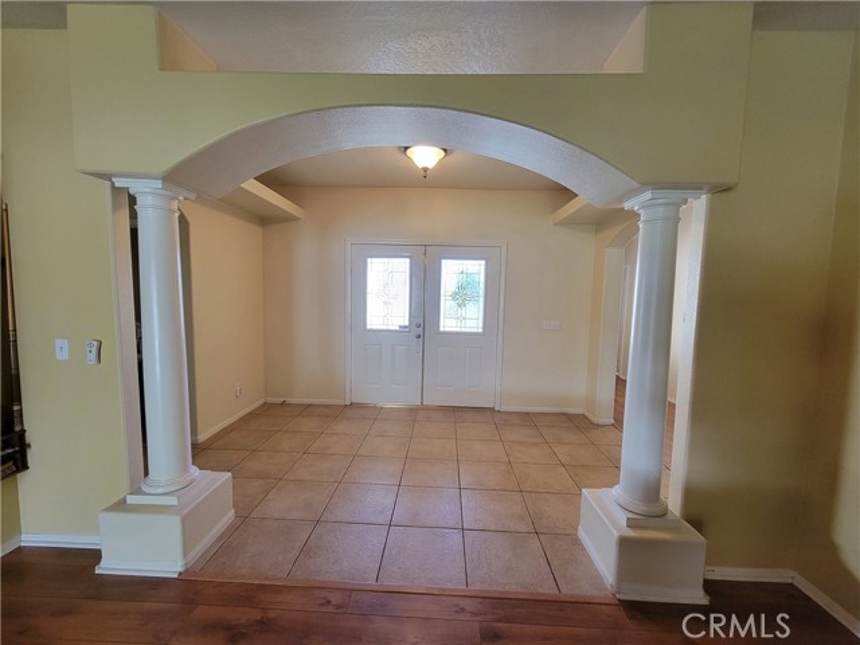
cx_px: 430
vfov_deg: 89.9
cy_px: 322
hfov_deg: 106.2
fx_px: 323
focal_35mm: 13
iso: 320
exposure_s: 1/60
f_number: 2.2
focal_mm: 2.2
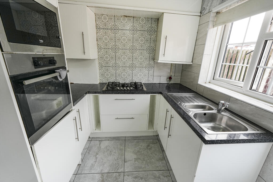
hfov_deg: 100.4
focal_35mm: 15
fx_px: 114
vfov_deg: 77.3
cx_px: 136
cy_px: 91
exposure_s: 1/160
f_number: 4
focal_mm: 10
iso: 250
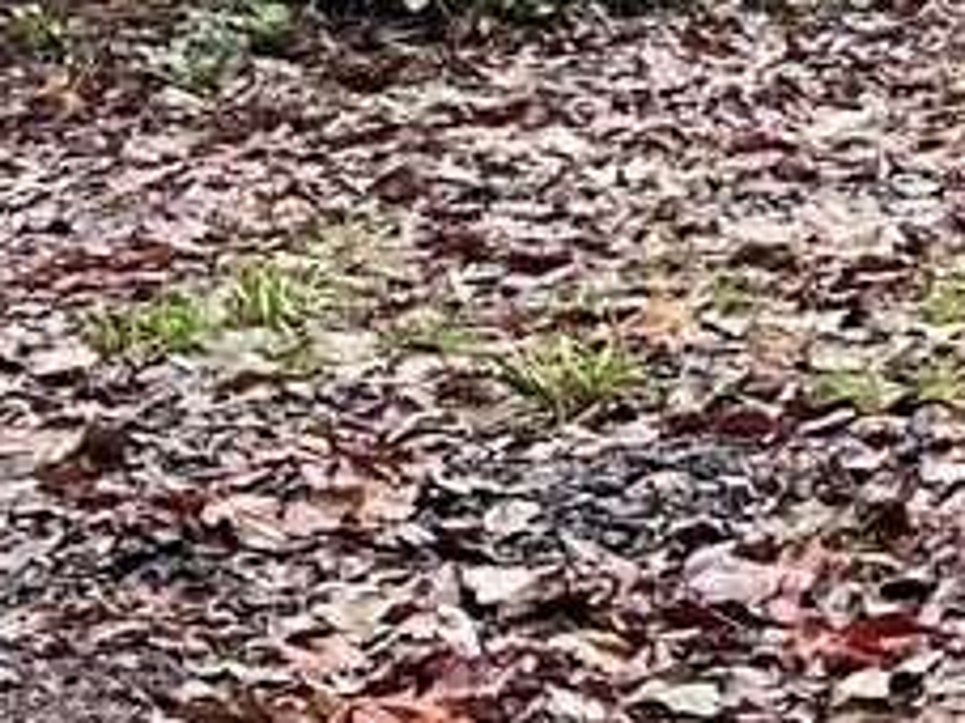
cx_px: 2211
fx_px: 4709
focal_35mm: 169
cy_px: -451
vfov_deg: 8.5
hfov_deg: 10.3
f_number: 1.78
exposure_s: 1/121
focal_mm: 6.86
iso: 80
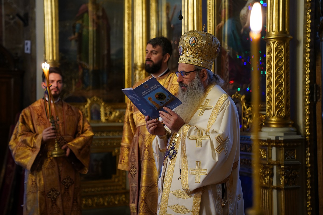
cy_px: 108
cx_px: 162
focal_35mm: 70
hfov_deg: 28.8
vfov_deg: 19.5
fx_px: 628
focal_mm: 70
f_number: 2.8
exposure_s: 1/50
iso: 2000
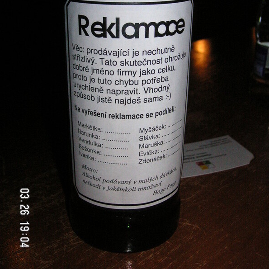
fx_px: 387
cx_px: 134
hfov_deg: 38.3
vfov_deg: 38.0
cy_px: 92
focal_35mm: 44
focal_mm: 6.1
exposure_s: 1/45
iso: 160
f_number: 6.7
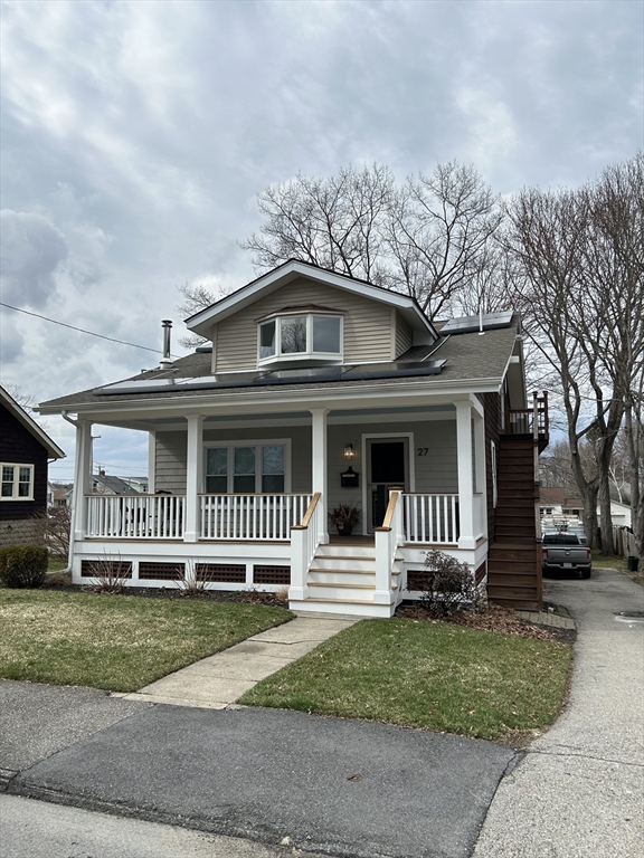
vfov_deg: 67.3
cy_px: 429
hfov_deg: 53.1
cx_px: 322
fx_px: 645
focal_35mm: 26
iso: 50
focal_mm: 5.7
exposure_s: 1/5319
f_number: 1.5
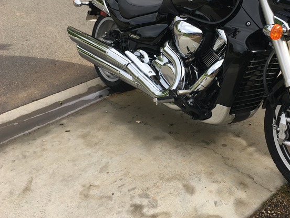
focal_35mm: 42
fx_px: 352
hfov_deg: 43.9
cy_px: 71
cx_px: 201
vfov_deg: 34.0
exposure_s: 1/256
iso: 25
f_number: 2.2
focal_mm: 4.15
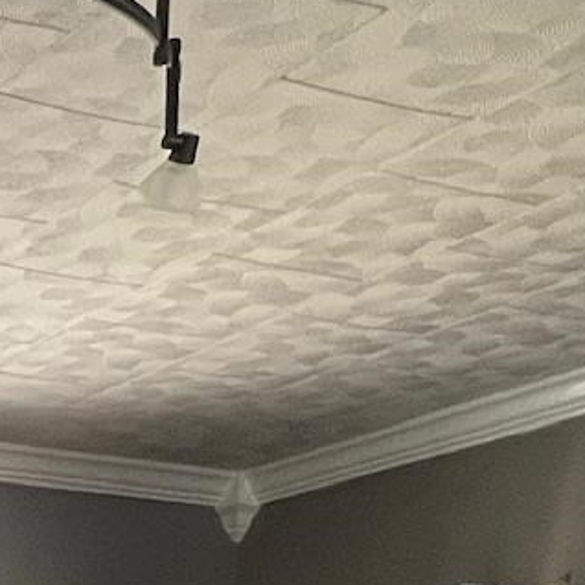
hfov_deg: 18.0
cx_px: -506
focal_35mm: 74
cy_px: 1006
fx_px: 1415
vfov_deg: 18.8
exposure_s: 1/60
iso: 320
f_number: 1.8
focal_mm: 1.57
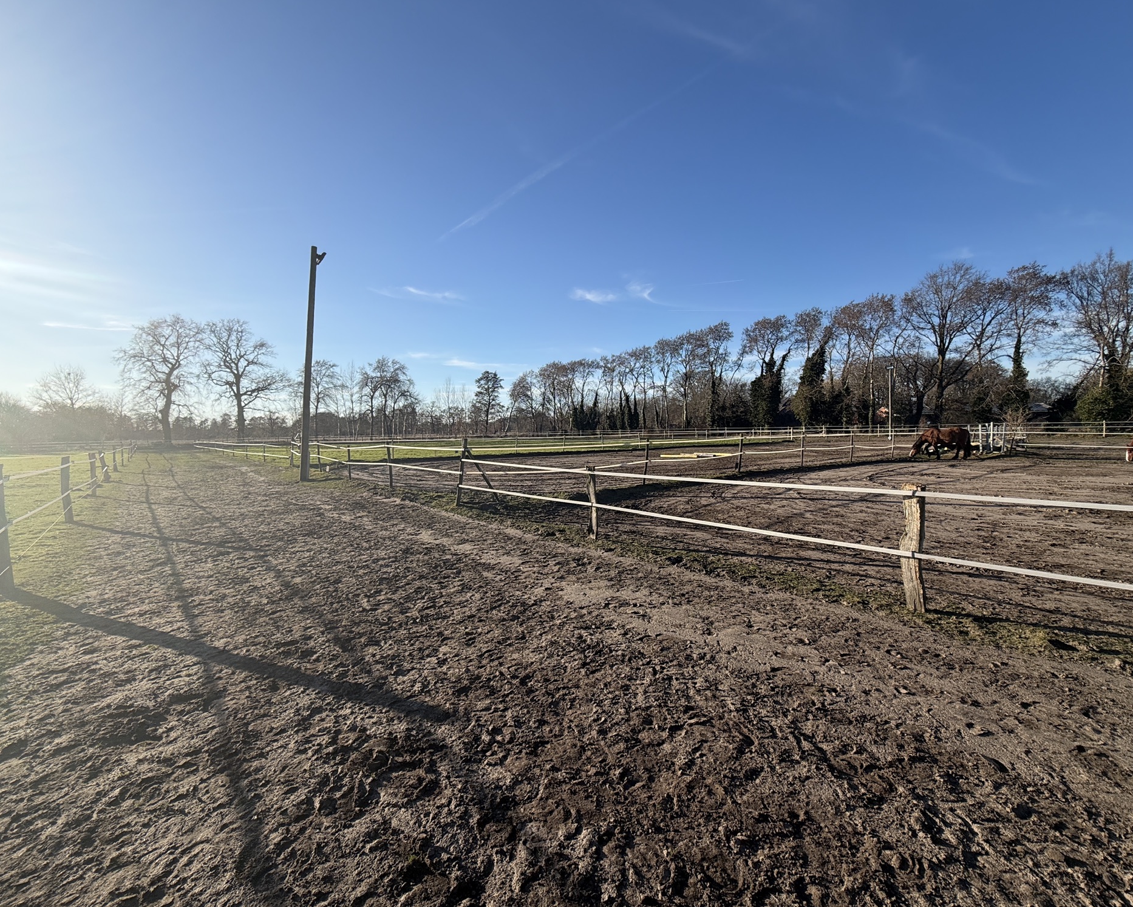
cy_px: 450
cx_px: 559
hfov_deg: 96.8
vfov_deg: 84.0
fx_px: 503
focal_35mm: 15
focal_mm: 2.22
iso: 25
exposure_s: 1/770
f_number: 2.2
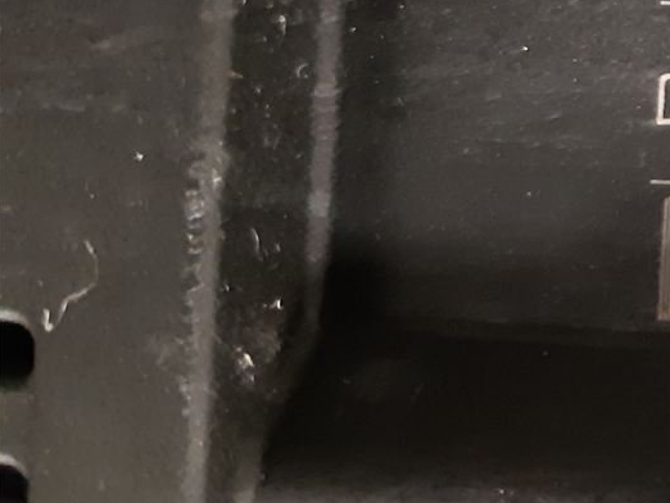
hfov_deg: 15.6
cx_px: 1310
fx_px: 1975
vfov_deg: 13.9
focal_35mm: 102
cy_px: -169
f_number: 1.7
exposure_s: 1/25
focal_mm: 3.93
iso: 500
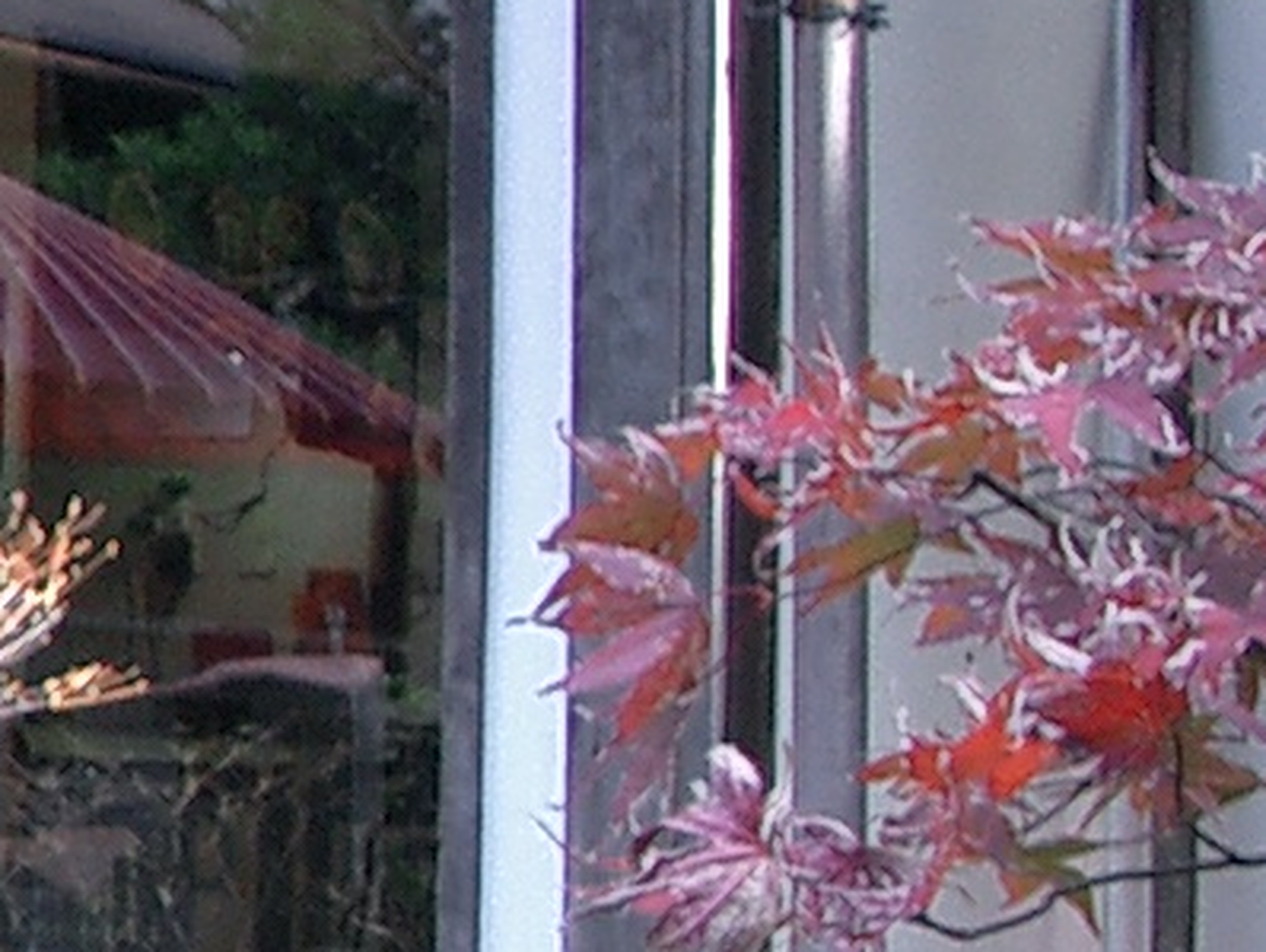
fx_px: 6587
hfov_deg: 9.6
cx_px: -1848
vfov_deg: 8.3
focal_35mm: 180
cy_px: 423
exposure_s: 1/50
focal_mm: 5.8
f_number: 2.6
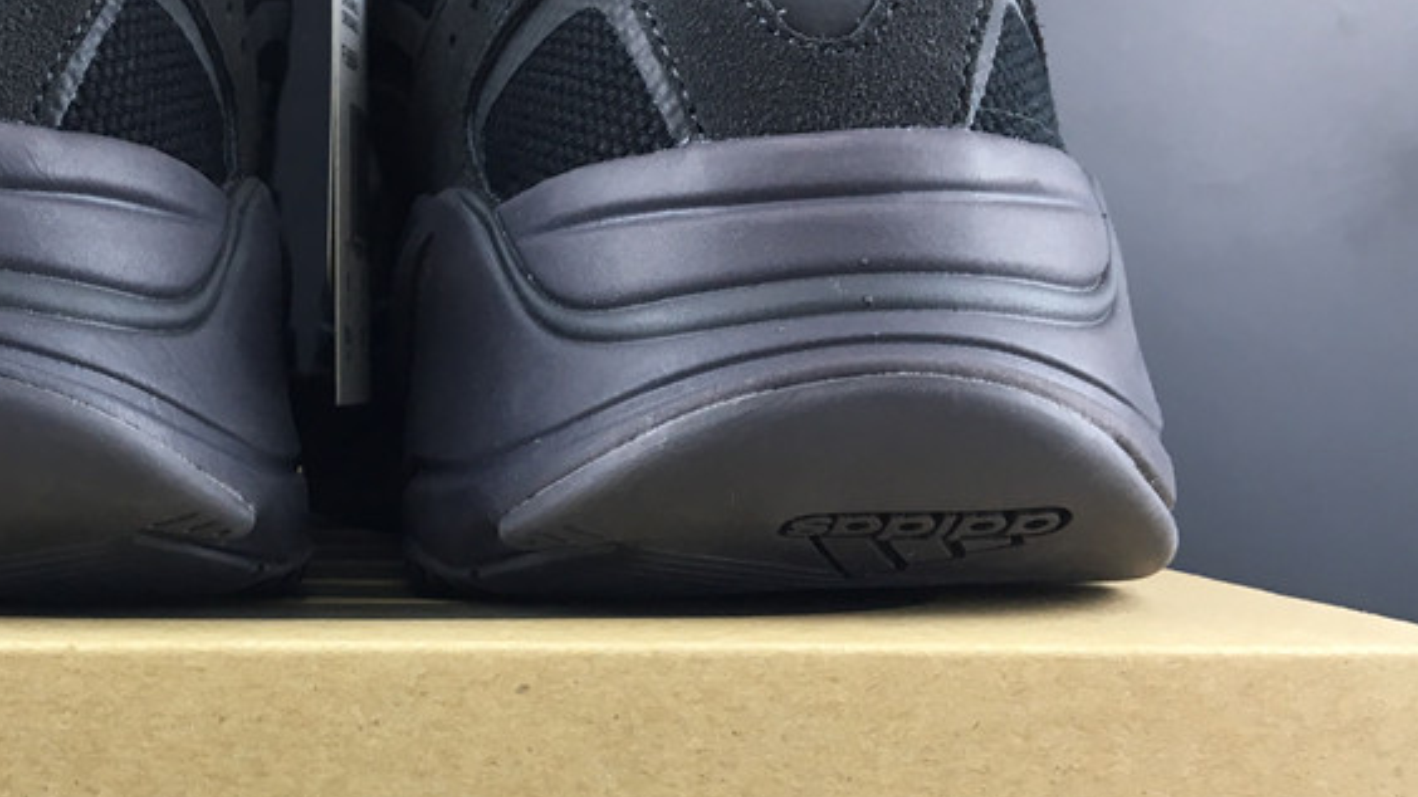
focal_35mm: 56
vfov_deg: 21.3
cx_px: 312
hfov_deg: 36.1
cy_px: 571
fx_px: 2105
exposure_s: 1/33
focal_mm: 4.15
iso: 25
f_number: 2.2
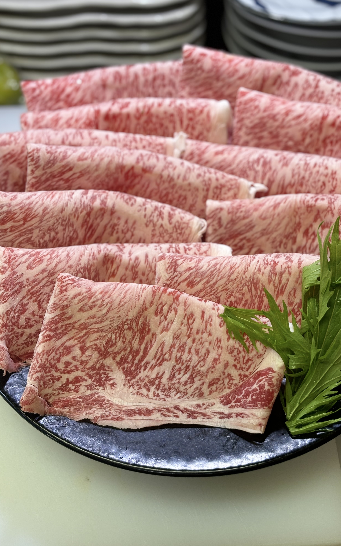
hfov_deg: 23.1
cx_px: 200
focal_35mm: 56
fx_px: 833
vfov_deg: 36.3
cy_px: 270
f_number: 1.6
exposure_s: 1/60
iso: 40
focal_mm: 5.96
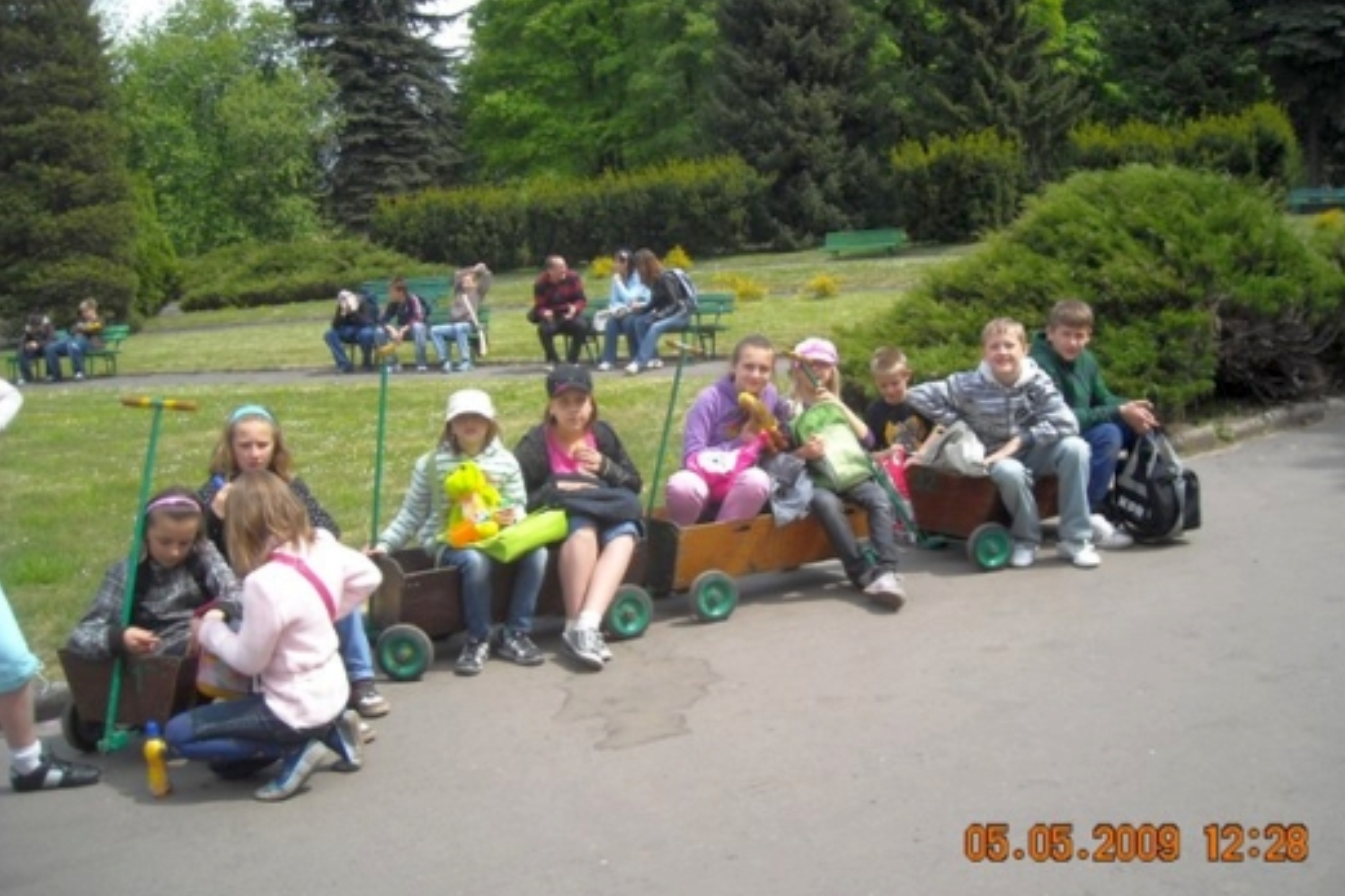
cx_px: 682
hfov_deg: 51.9
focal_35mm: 37
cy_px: 438
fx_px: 1382
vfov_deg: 35.9
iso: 64
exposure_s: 1/148
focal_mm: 5.7
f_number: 5.6
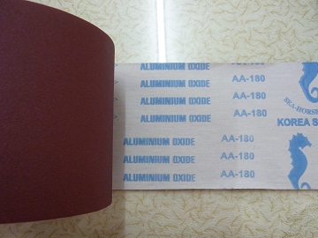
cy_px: 119
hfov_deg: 55.4
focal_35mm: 33
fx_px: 303
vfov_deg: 42.9
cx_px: 159
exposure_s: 1/25
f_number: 2.8
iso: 400
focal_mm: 5.5
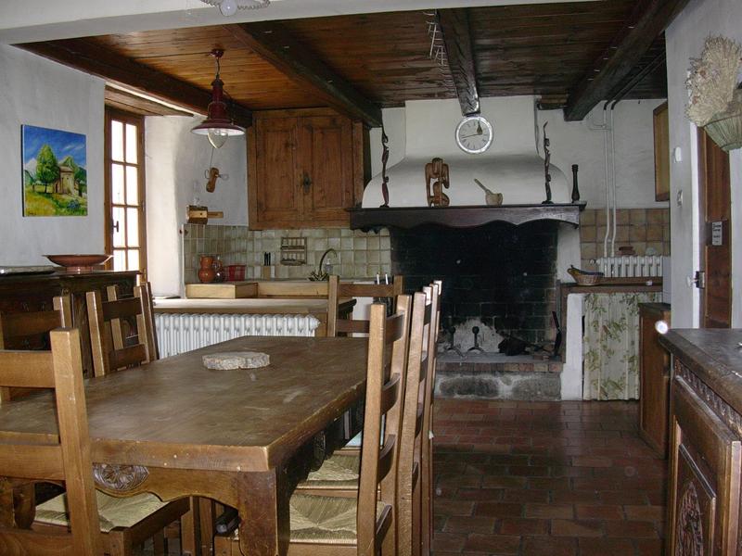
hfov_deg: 50.1
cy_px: 278
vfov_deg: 38.7
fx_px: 793
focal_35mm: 37
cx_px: 371
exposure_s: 1/64
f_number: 2.7
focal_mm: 5.6
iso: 89
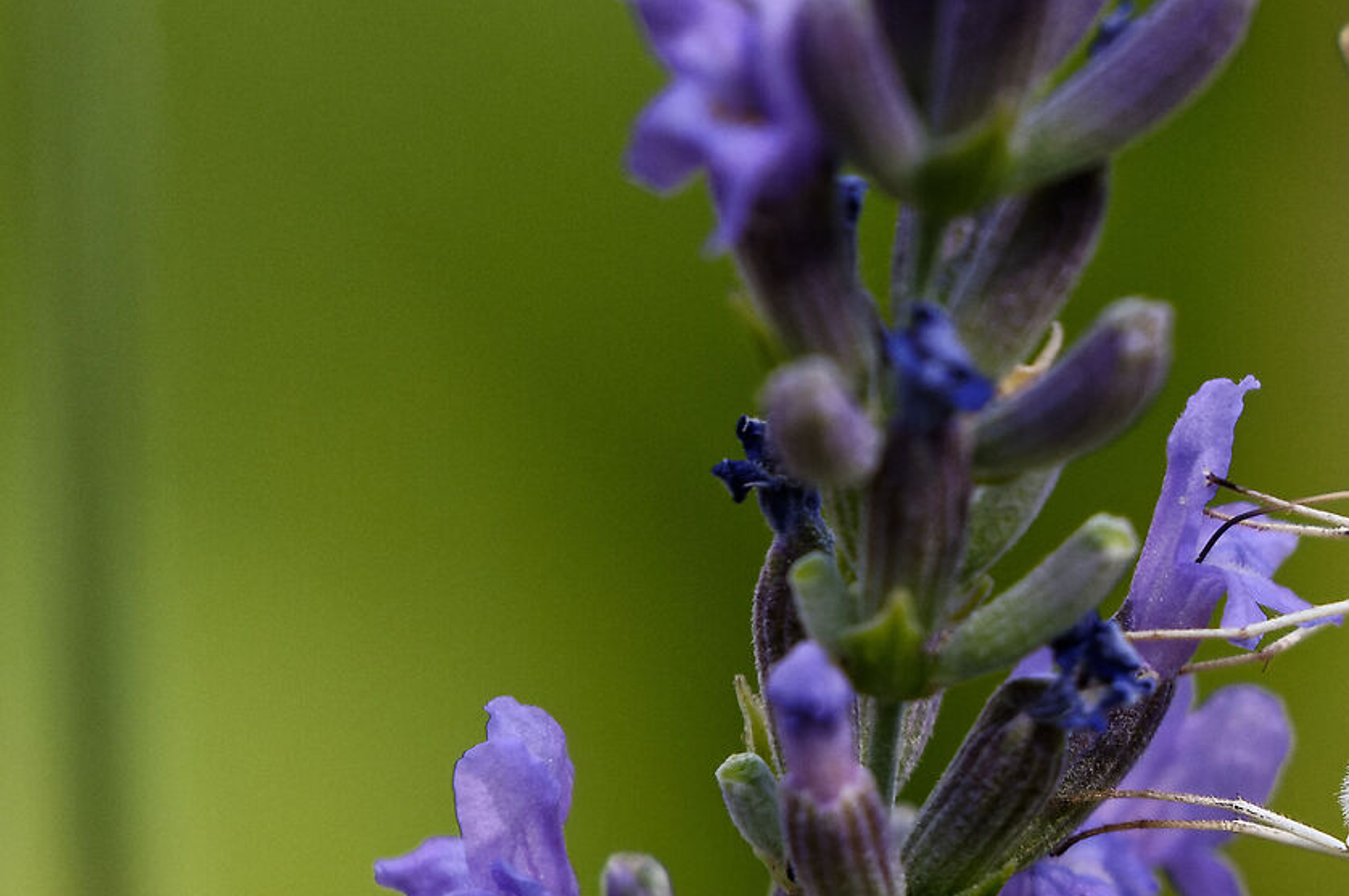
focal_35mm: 1289
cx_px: 1533
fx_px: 48254
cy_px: 677
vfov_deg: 1.1
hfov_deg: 1.6
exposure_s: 1/2000
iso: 400
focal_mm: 300
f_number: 7.1
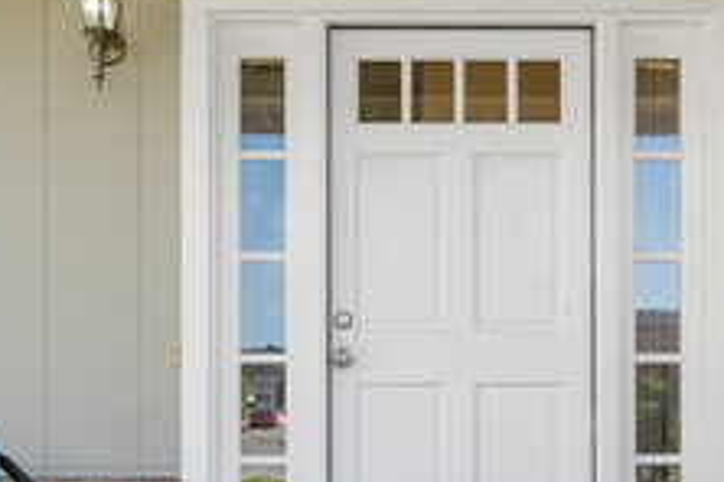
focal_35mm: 45
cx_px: 455
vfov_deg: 29.1
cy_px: 397
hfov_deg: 43.2
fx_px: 905
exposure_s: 1/100
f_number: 9
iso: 400
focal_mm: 23
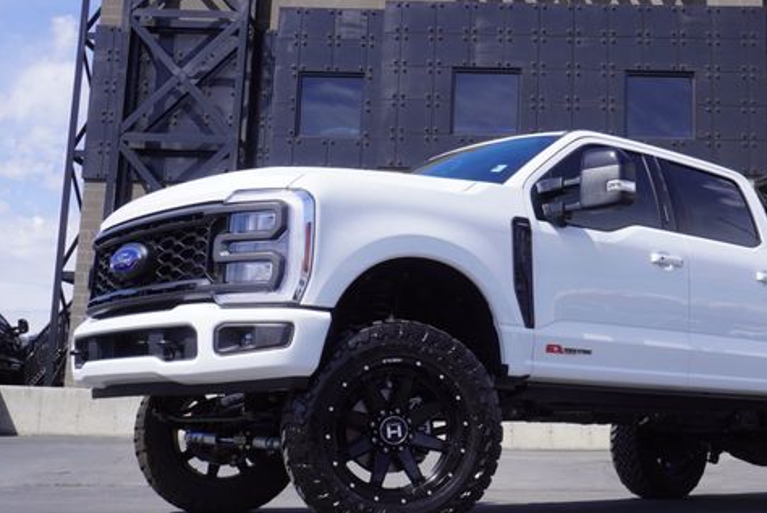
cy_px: 240
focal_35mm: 51
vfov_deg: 26.7
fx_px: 1081
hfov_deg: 38.7
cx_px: 502
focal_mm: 25
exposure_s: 1/125
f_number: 10
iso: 100
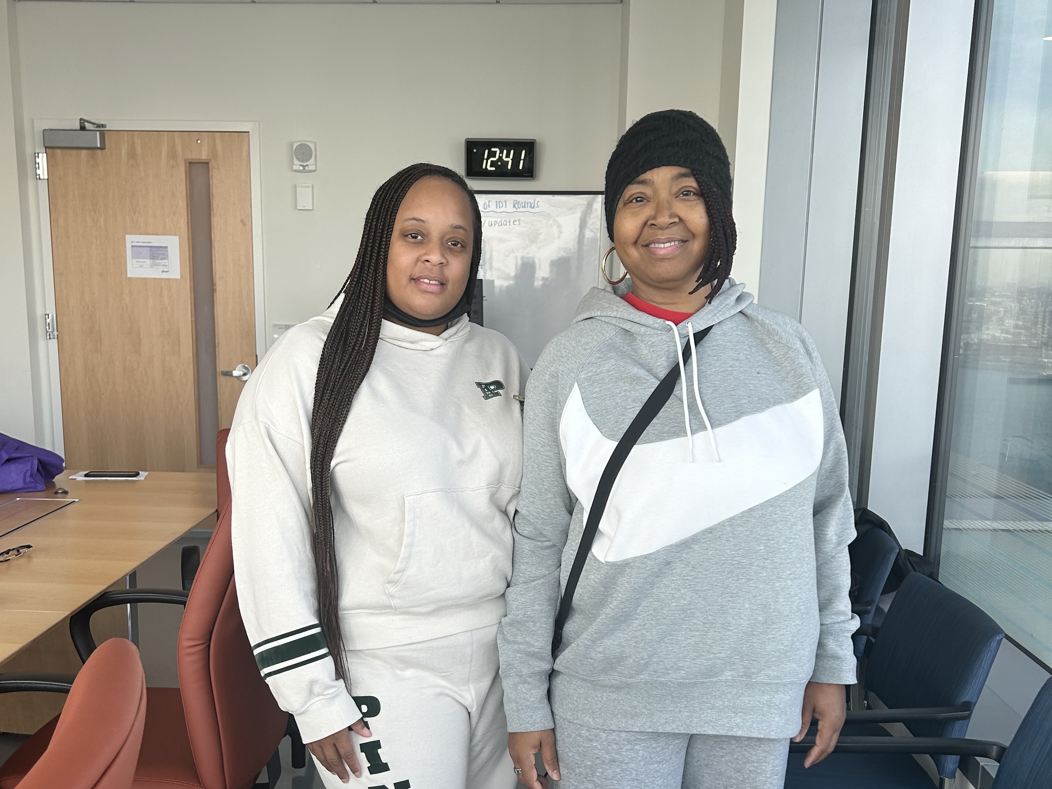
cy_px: 394
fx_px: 790
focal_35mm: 26
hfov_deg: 67.3
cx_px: 526
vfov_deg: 53.1
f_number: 1.5
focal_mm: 5.7
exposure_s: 1/274
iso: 40
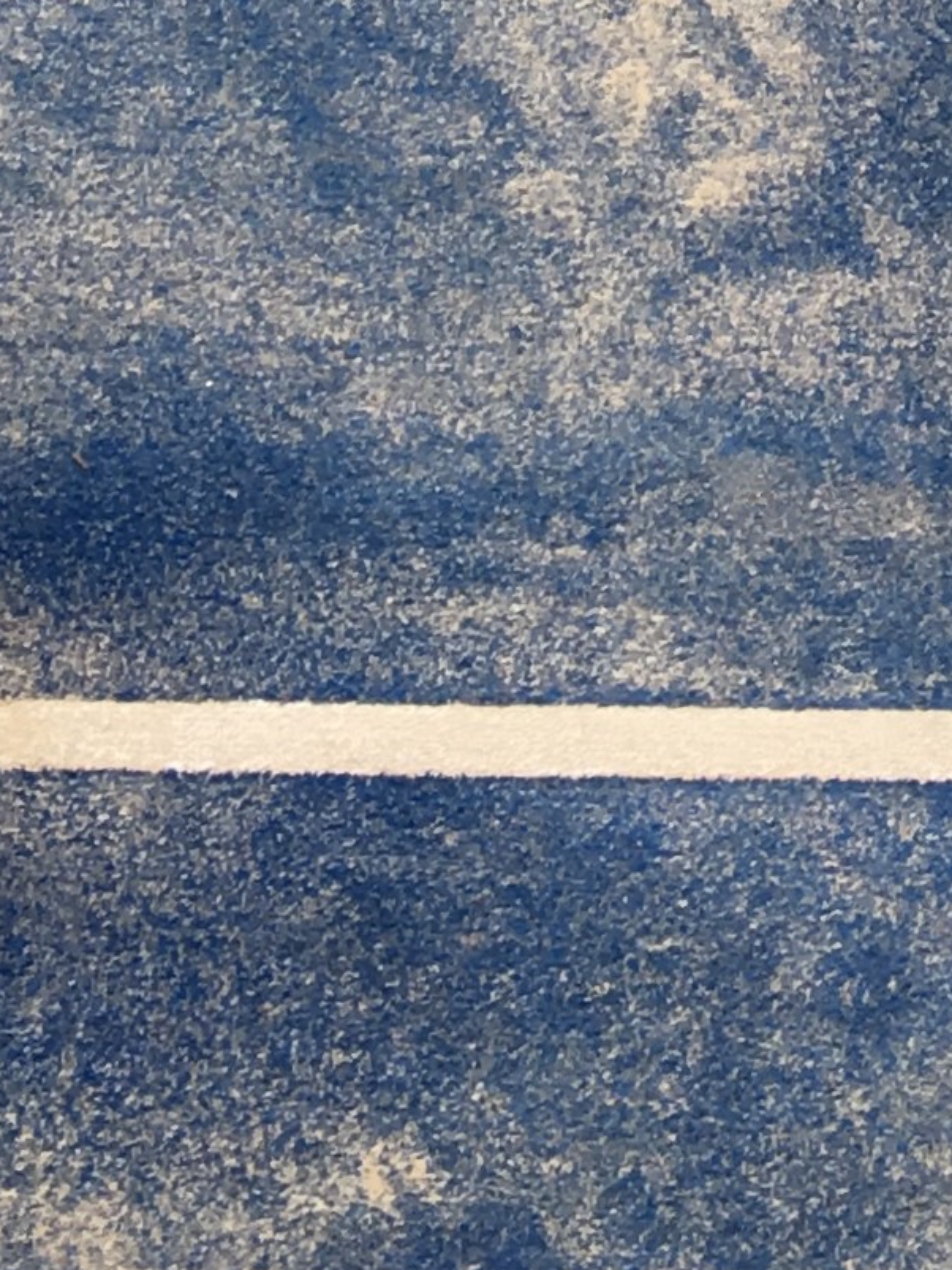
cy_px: -1625
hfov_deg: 10.4
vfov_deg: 11.7
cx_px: 621
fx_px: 5208
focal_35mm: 142
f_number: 2.2
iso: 25
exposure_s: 1/463
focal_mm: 4.15
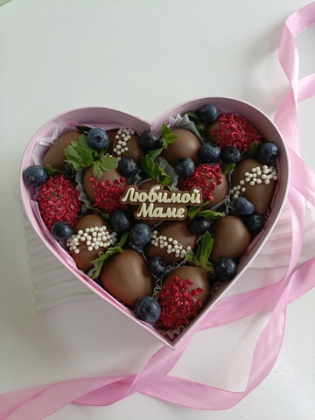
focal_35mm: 25
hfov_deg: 54.9
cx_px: 158
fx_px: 303
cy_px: 210
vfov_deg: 69.4
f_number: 1.69
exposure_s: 1/50
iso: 252
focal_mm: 4.76
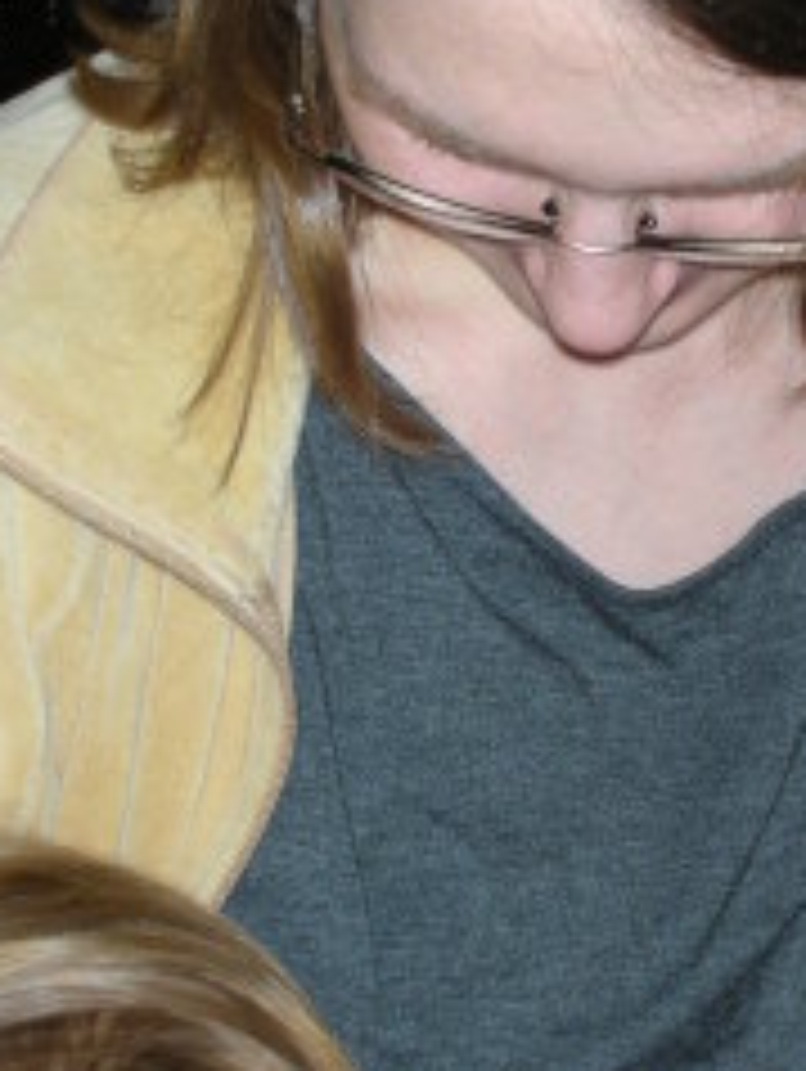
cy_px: 670
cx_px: 635
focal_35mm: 118
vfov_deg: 16.7
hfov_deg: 12.5
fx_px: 3657
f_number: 3.5
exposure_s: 1/60
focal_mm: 8.8
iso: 55
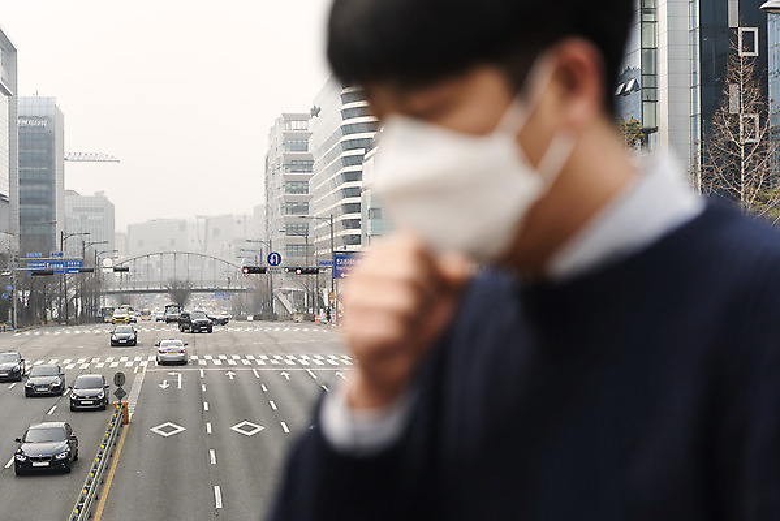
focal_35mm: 70
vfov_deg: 19.5
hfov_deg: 28.8
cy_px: 260
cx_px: 390
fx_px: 1517
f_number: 4
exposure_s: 1/800
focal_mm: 70
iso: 160
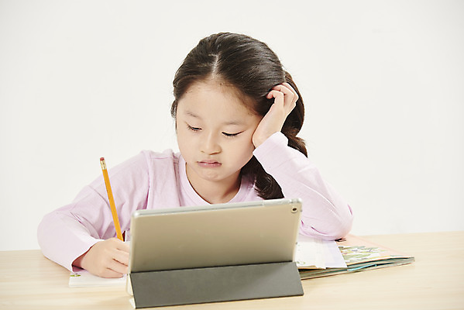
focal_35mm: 185
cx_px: 232
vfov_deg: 7.4
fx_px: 2385
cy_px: 155
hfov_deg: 11.1
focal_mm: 185
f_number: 8
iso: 125
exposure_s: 1/125
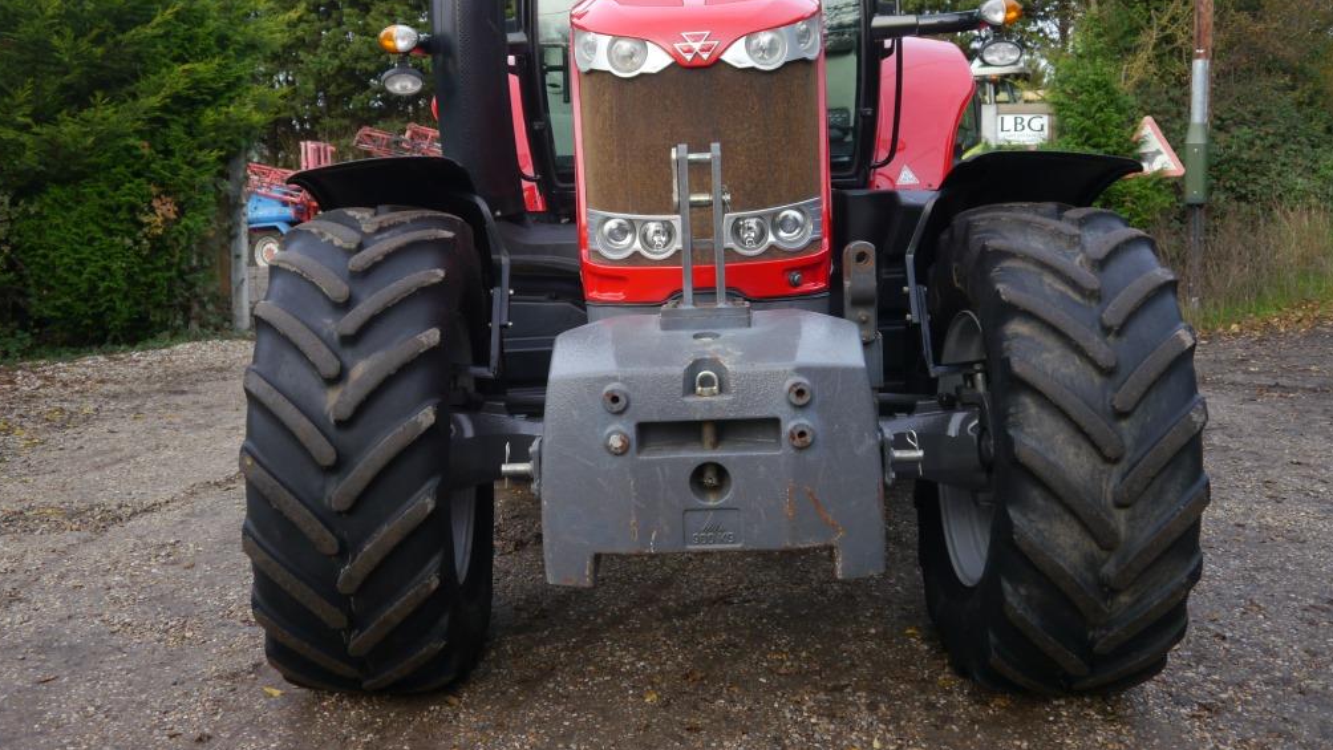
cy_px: 244
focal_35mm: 40
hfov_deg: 50.5
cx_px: 661
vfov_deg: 29.5
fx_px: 1414
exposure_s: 1/100
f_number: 4.1
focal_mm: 18
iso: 160
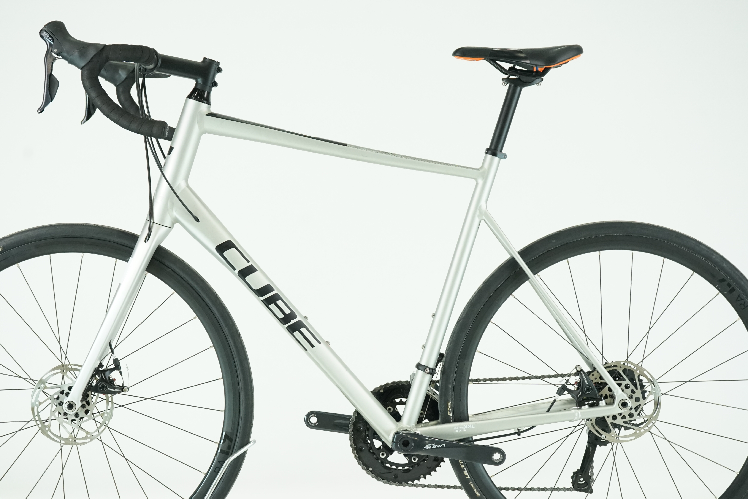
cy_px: 295
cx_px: 345
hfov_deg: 27.0
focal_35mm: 75
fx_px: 1558
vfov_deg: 18.2
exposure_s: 1/200
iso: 2500
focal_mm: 62
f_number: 6.3
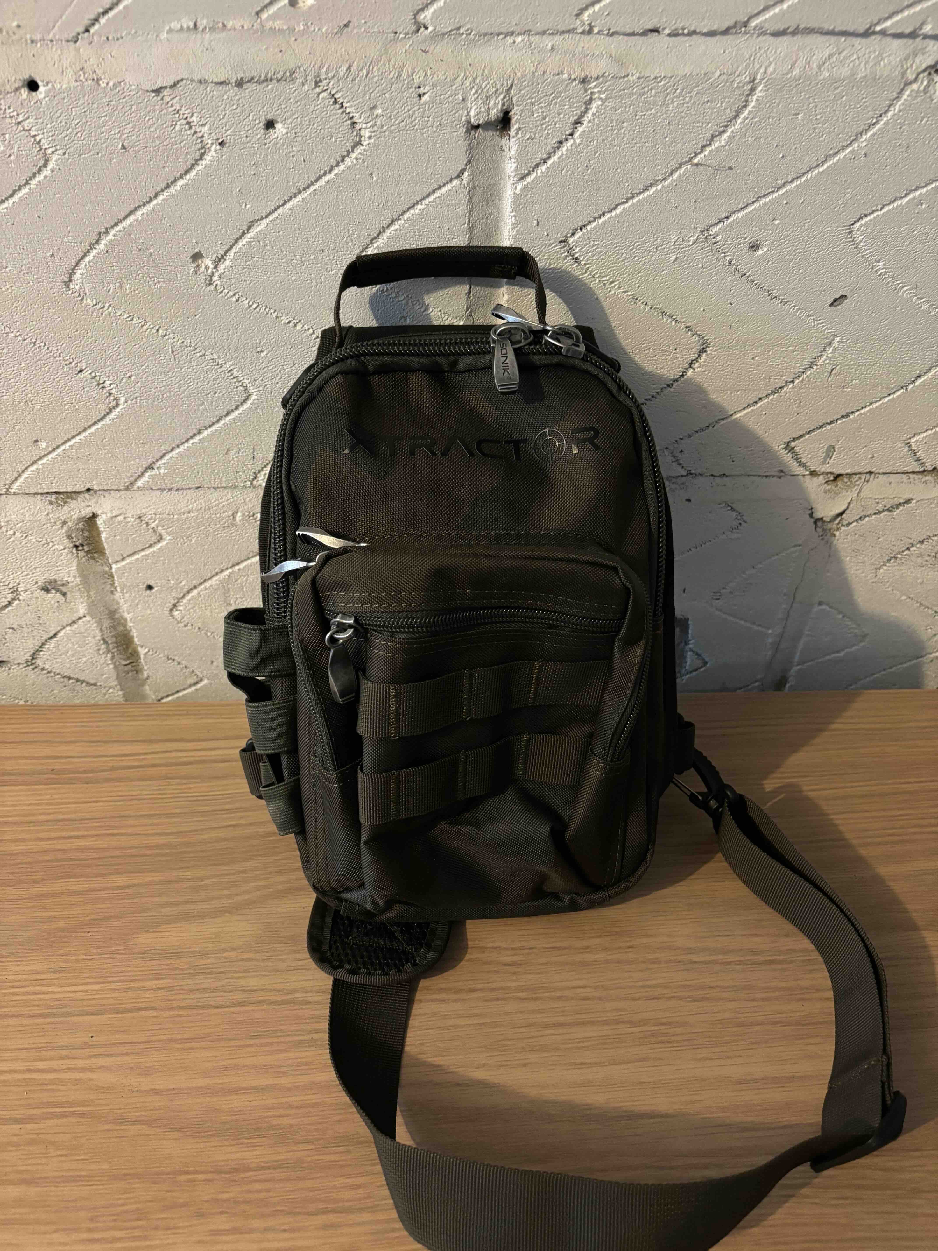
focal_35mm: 26
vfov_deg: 67.3
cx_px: 469
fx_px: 939
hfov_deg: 53.1
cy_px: 626
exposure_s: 1/25
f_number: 1.6
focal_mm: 5.96
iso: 500
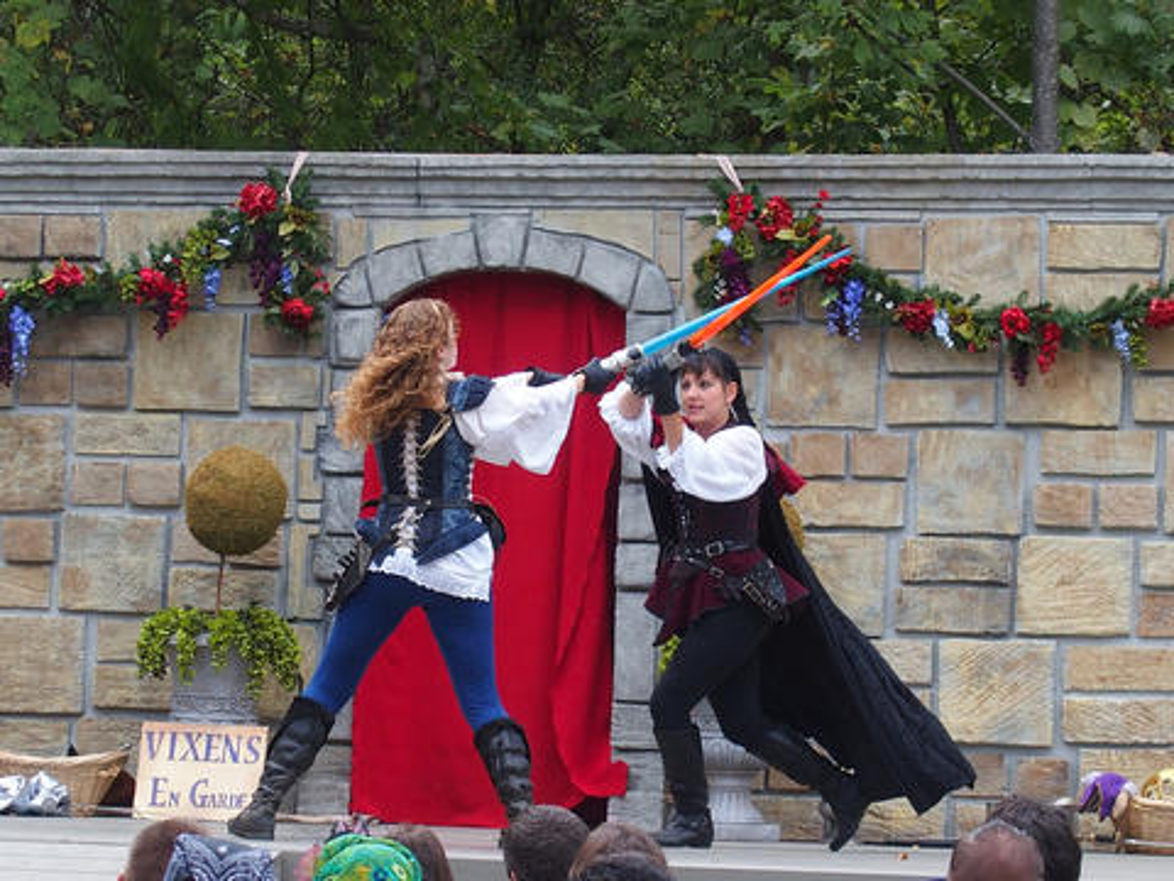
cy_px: 440
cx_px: 587
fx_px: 2849
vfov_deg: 17.6
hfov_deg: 23.3
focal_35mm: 84
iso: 160
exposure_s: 1/500
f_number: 2.8
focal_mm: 17.8
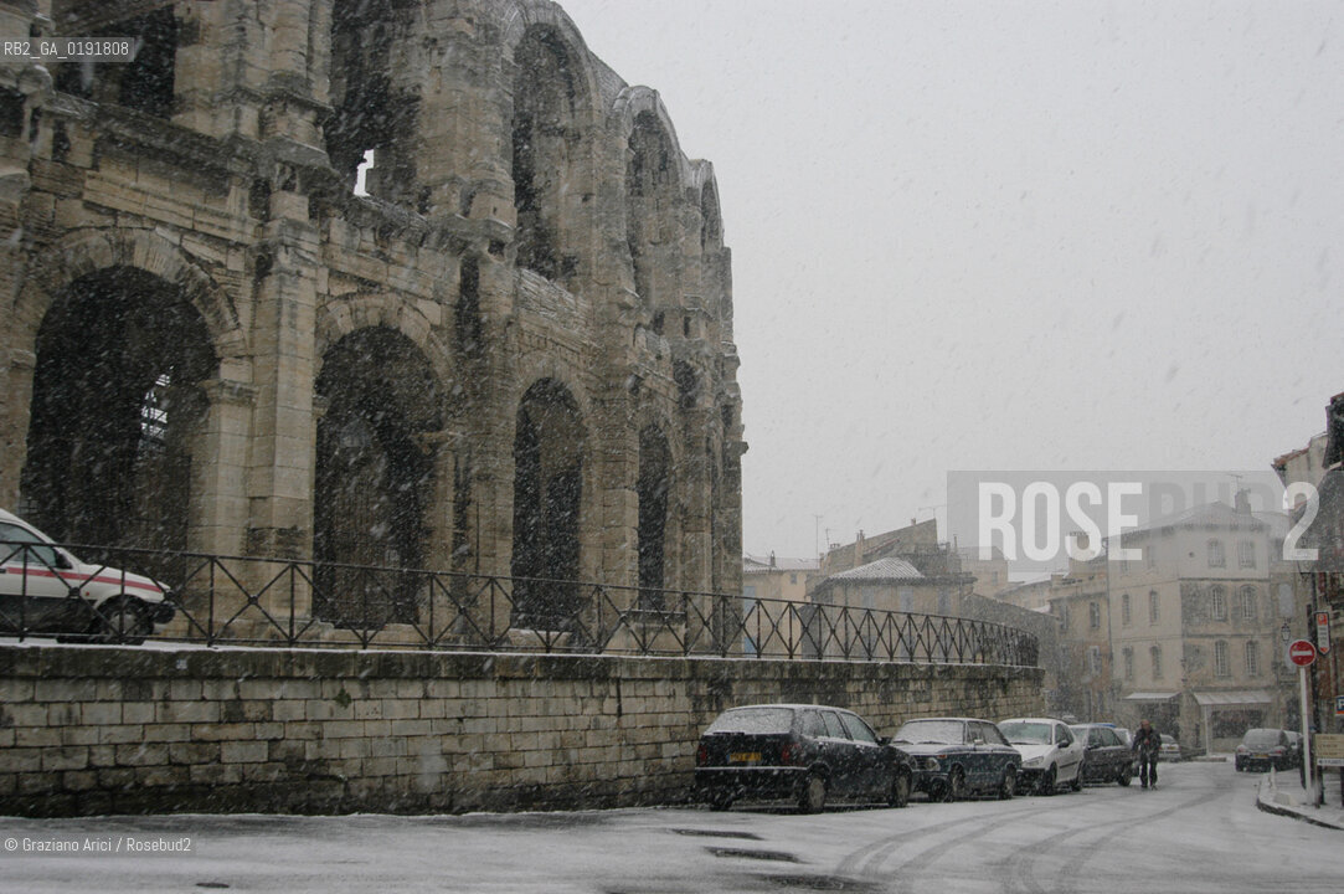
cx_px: 672
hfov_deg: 53.2
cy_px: 447
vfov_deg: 36.8
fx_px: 1343
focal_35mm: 36
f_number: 5
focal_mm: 24
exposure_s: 1/100
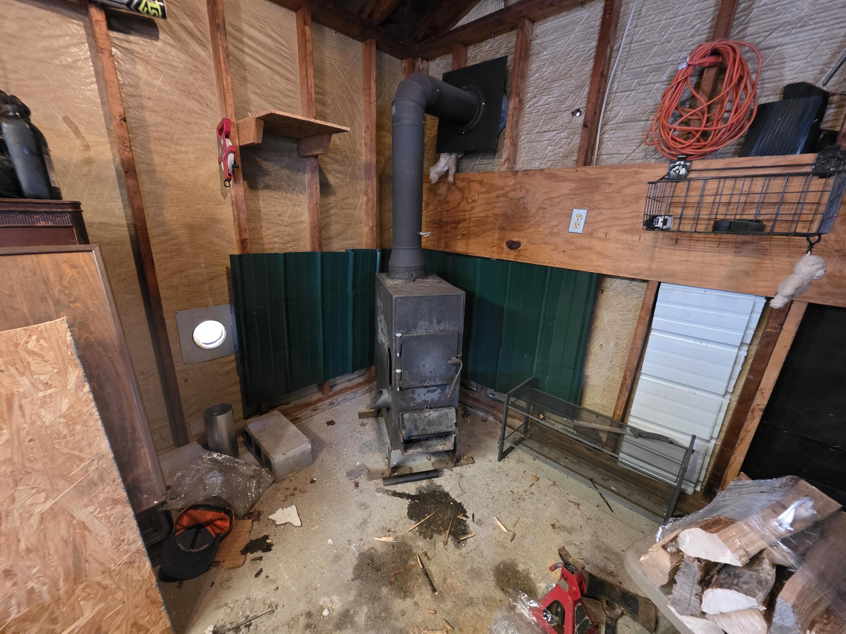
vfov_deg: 89.9
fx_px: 318
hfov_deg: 106.2
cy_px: 317
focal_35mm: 13
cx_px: 423
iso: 1000
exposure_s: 1/40
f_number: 1.9
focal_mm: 2.2
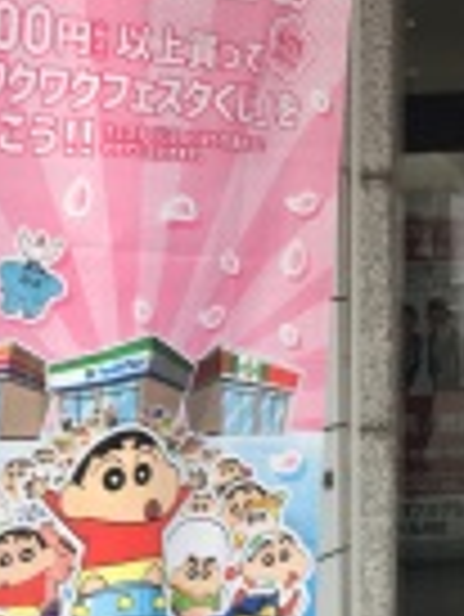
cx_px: 95
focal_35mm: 76
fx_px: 1356
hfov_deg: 19.2
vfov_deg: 25.5
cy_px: 427
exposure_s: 1/120
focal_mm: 4.15
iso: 32
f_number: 2.2
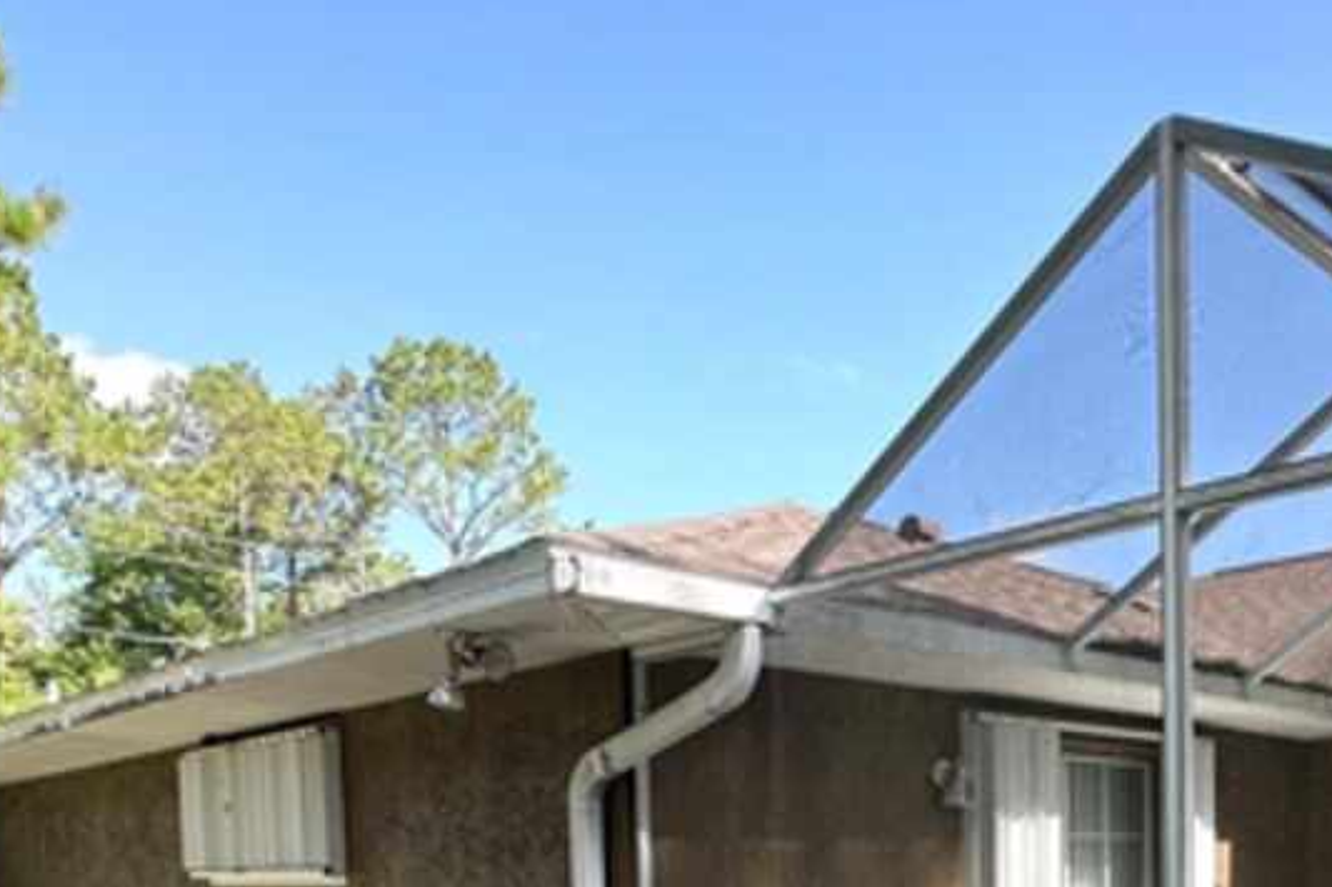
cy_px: 932
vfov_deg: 33.8
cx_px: 1005
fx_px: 1295
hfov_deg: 52.0
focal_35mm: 35
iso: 40
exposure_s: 1/294
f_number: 2.2
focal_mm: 2.22
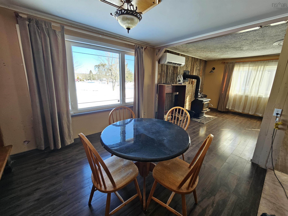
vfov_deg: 89.9
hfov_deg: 106.2
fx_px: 108
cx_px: 144
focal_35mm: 13
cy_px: 108
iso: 64
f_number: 2.2
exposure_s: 1/60
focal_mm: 2.2
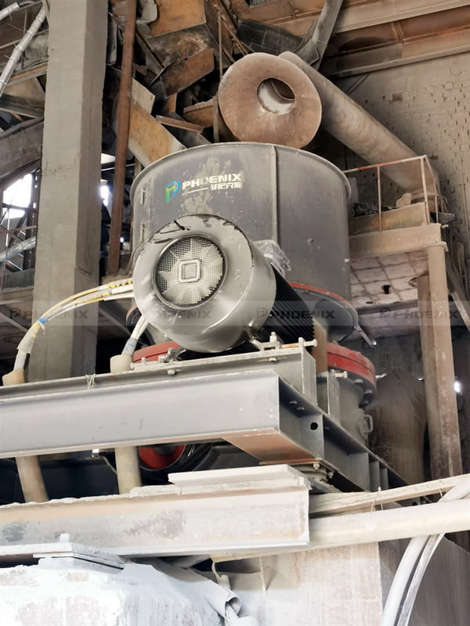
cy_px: 313
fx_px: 996
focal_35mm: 55
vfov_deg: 34.9
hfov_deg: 26.6
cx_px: 235
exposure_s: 1/50
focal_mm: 5.58
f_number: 1.8
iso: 250
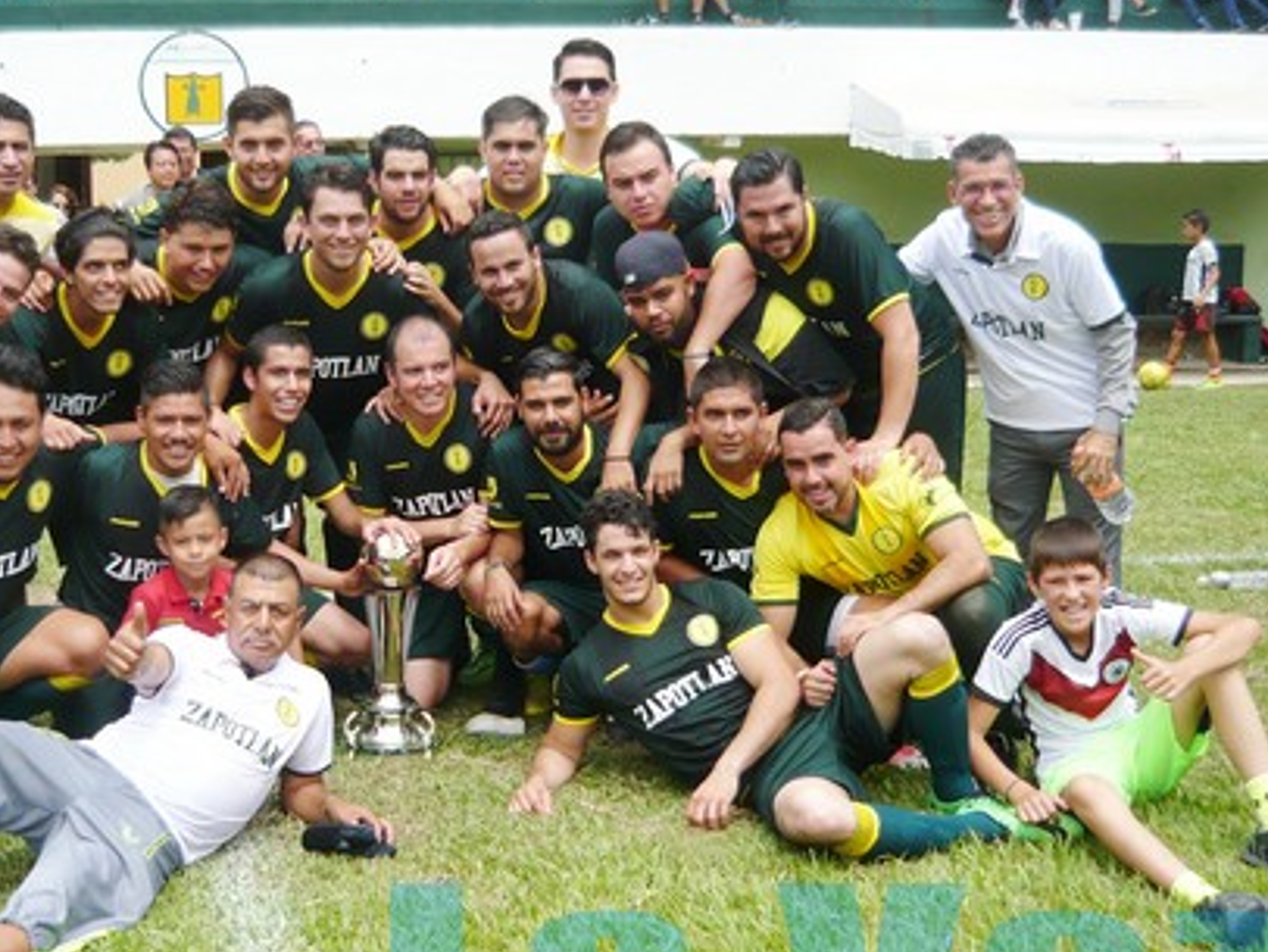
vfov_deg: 28.1
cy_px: 456
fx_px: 1906
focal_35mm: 52
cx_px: 397
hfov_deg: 36.3
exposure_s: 1/640
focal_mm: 5.5
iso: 100
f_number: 2.8
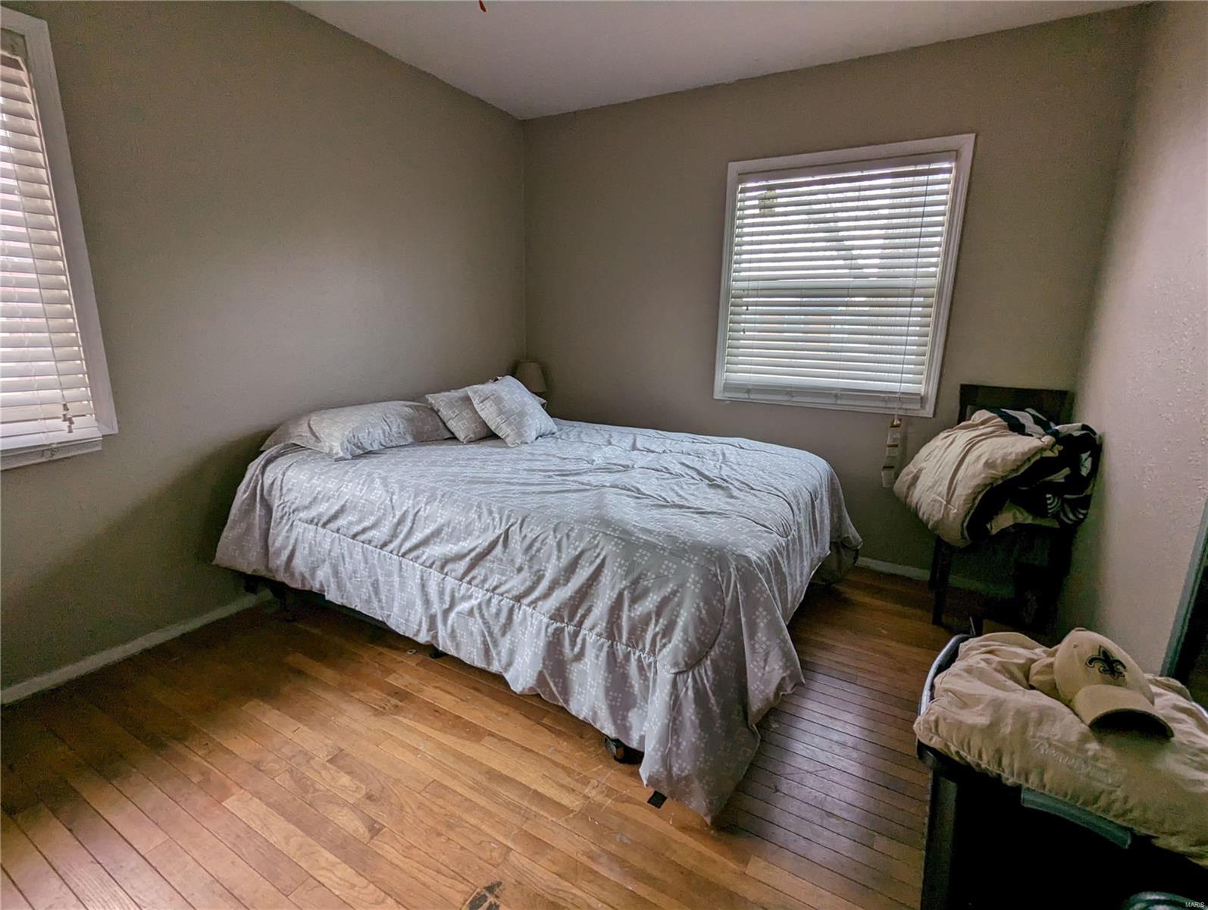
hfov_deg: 94.4
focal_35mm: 16
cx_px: 604
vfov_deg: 78.2
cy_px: 455
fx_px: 559
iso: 82
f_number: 2.2
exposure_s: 1/60
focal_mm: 2.35
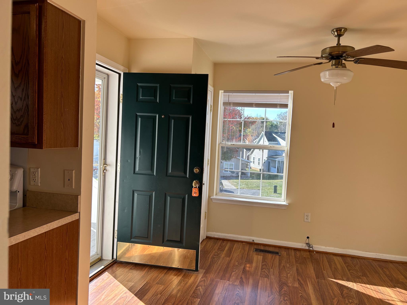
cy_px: 152
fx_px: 306
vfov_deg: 53.1
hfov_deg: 67.3
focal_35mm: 26
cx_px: 204
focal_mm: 5.7
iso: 50
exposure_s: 1/445
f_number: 1.5
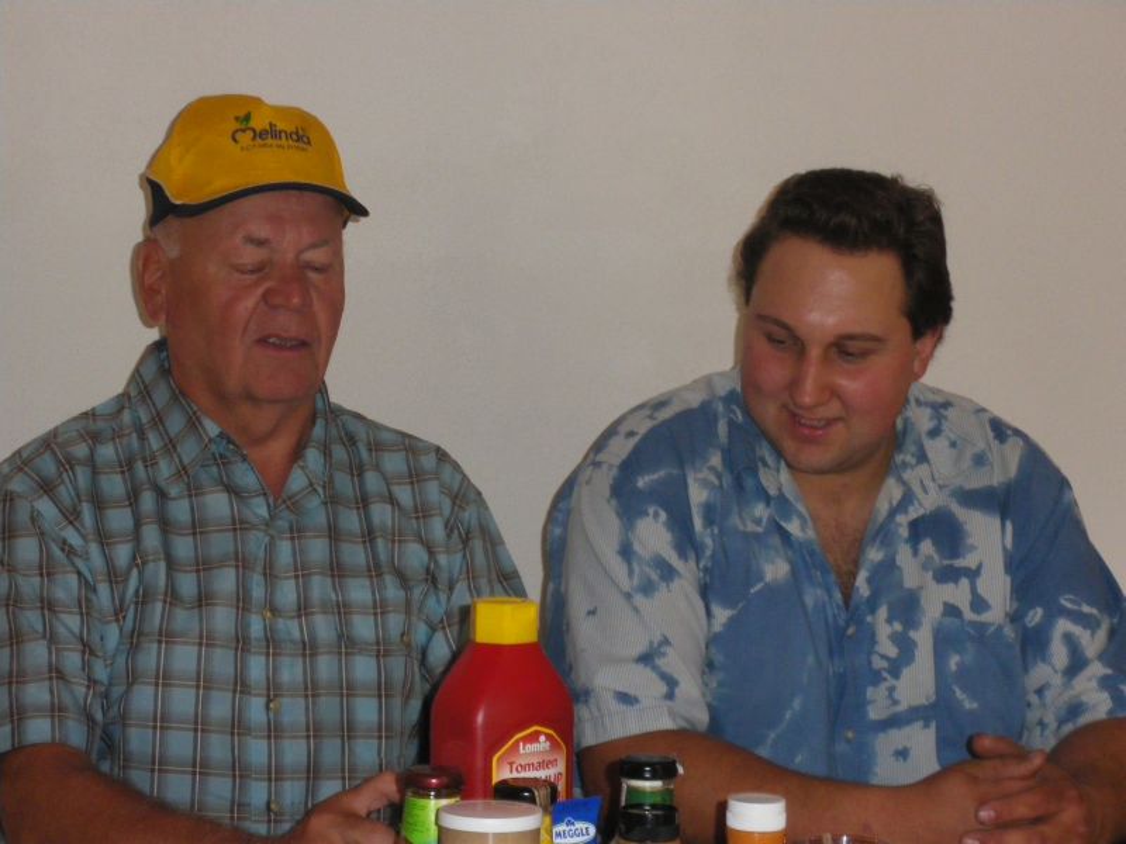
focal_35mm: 80
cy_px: 422
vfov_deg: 18.4
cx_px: 563
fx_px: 2602
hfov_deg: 24.4
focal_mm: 14.1
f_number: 4.8
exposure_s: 1/80
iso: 400
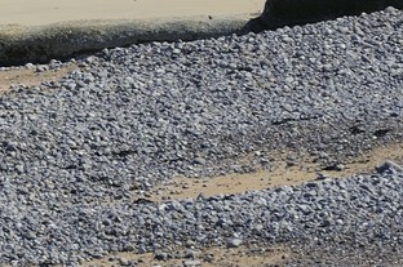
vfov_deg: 1.6
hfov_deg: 2.4
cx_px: -506
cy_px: -366
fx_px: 9746
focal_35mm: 872
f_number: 13
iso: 200
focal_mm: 170
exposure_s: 1/250
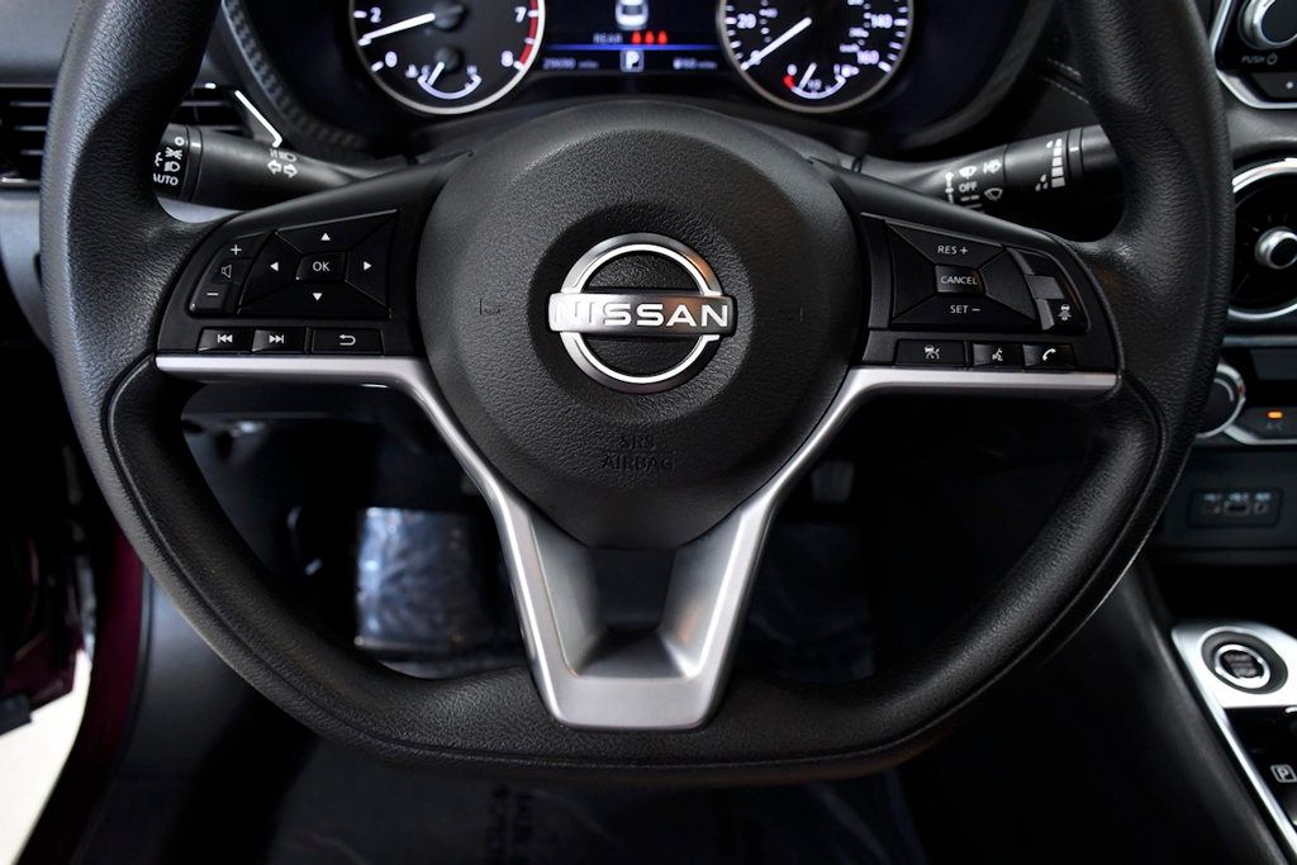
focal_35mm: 34
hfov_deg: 55.8
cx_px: 648
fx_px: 1225
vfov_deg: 38.9
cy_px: 432
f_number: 5.6
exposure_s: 1/125
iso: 2500
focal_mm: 23
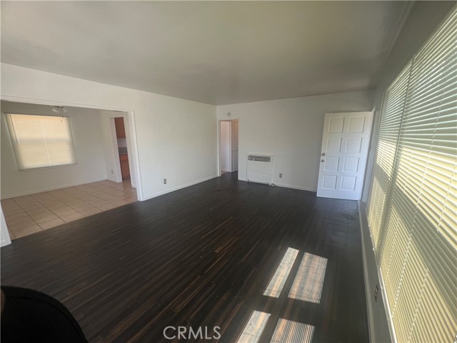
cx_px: 228
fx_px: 172
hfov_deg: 106.2
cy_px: 172
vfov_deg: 89.9
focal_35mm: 13
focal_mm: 1.57
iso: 100
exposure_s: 1/99
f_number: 1.8
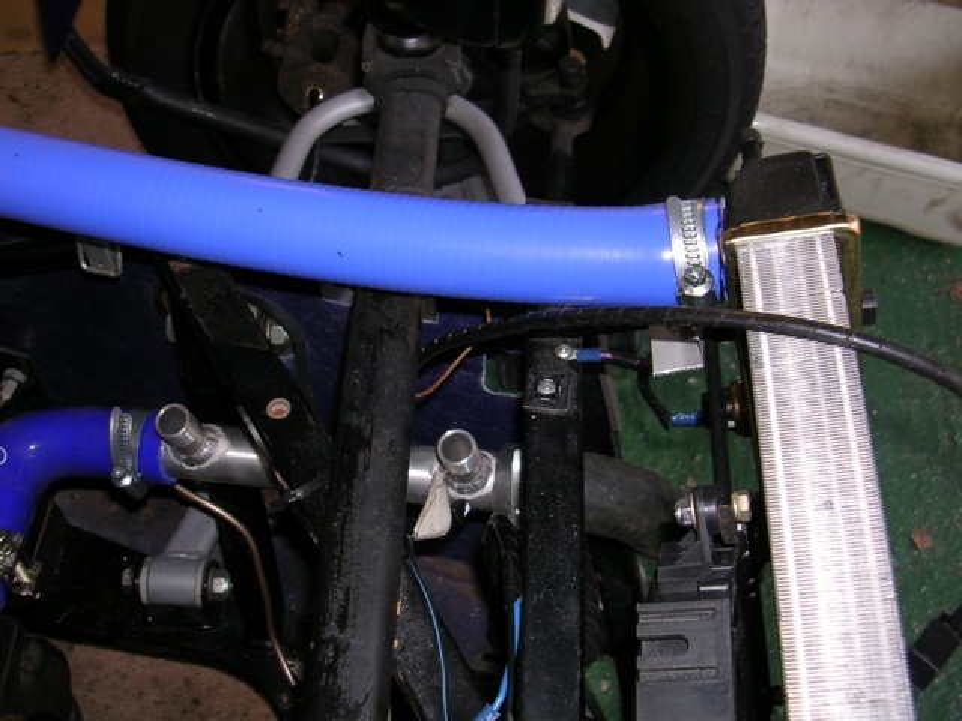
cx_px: 481
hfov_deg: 49.0
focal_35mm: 38
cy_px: 360
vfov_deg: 37.7
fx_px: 1056
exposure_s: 1/60.1
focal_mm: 5.8
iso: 50
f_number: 2.8
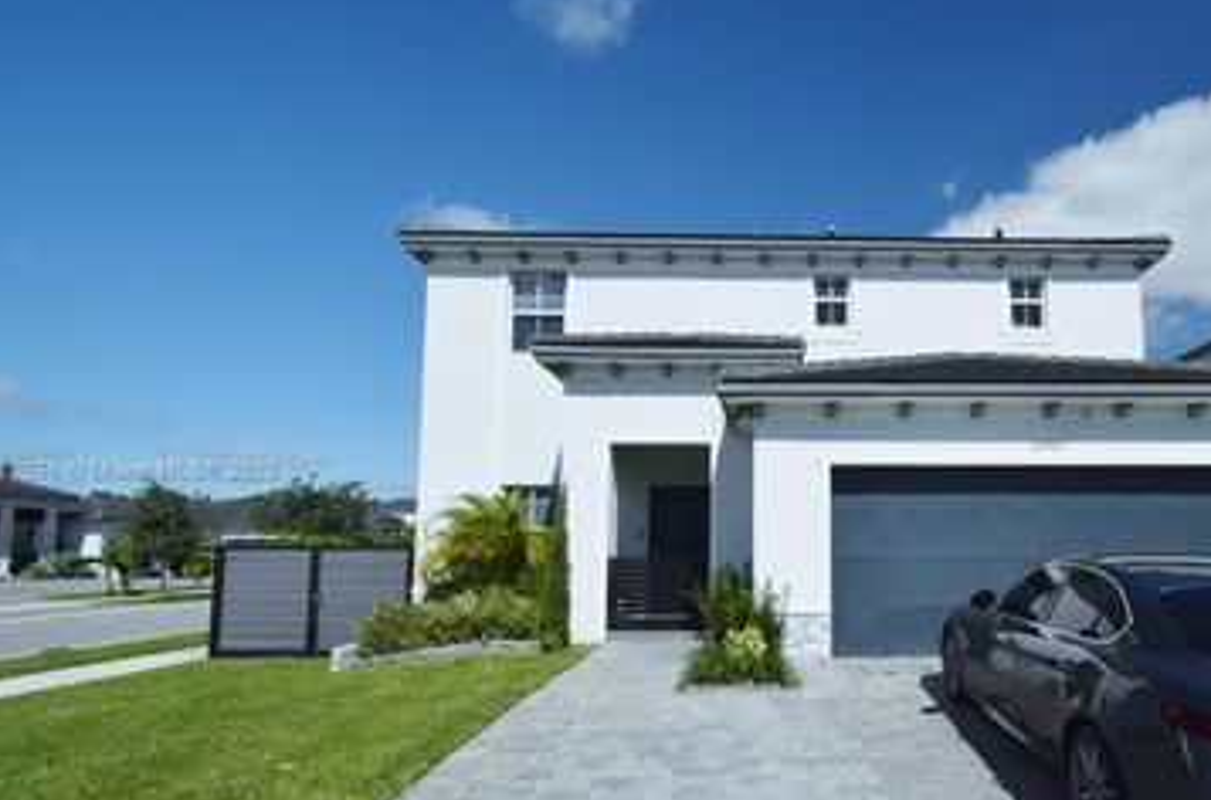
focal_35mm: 21
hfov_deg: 79.2
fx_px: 705
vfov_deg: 58.8
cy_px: 473
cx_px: 787
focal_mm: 10
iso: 100
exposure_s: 1/200
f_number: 9
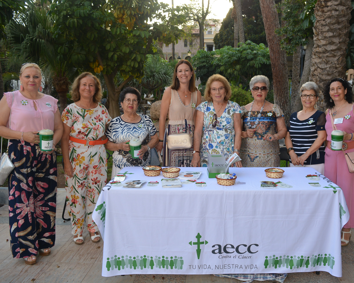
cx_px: 208
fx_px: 325
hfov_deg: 56.8
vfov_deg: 47.1
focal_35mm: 31
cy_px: 140
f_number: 5.6
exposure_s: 1/200
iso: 400
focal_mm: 18
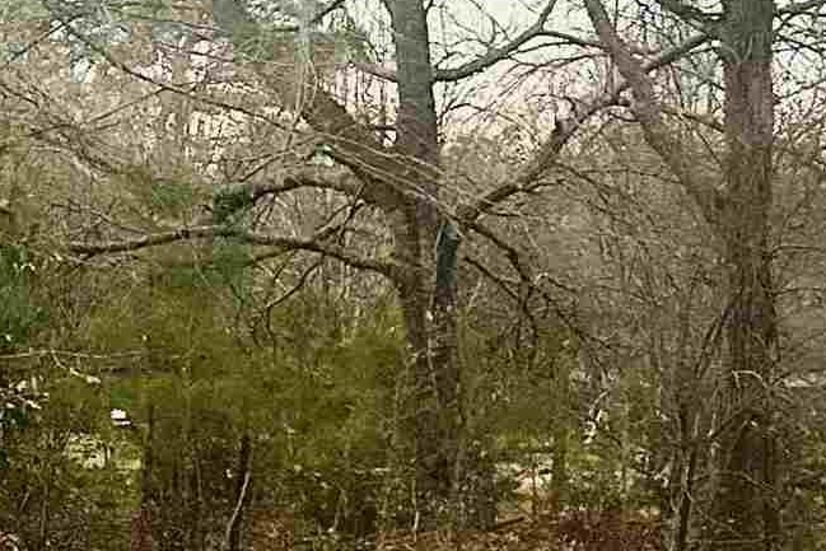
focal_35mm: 128
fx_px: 2937
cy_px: 429
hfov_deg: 13.5
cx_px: -867
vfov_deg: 10.7
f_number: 1.5
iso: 250
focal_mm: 5.7
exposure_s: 1/60
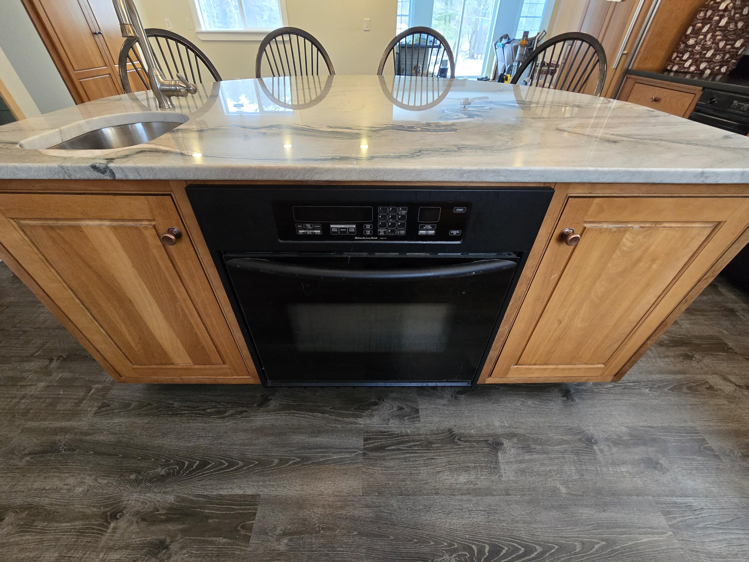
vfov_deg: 89.9
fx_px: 281
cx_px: 374
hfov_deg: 106.2
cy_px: 281
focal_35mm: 13
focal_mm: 2.2
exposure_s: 1/60
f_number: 2.2
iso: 640
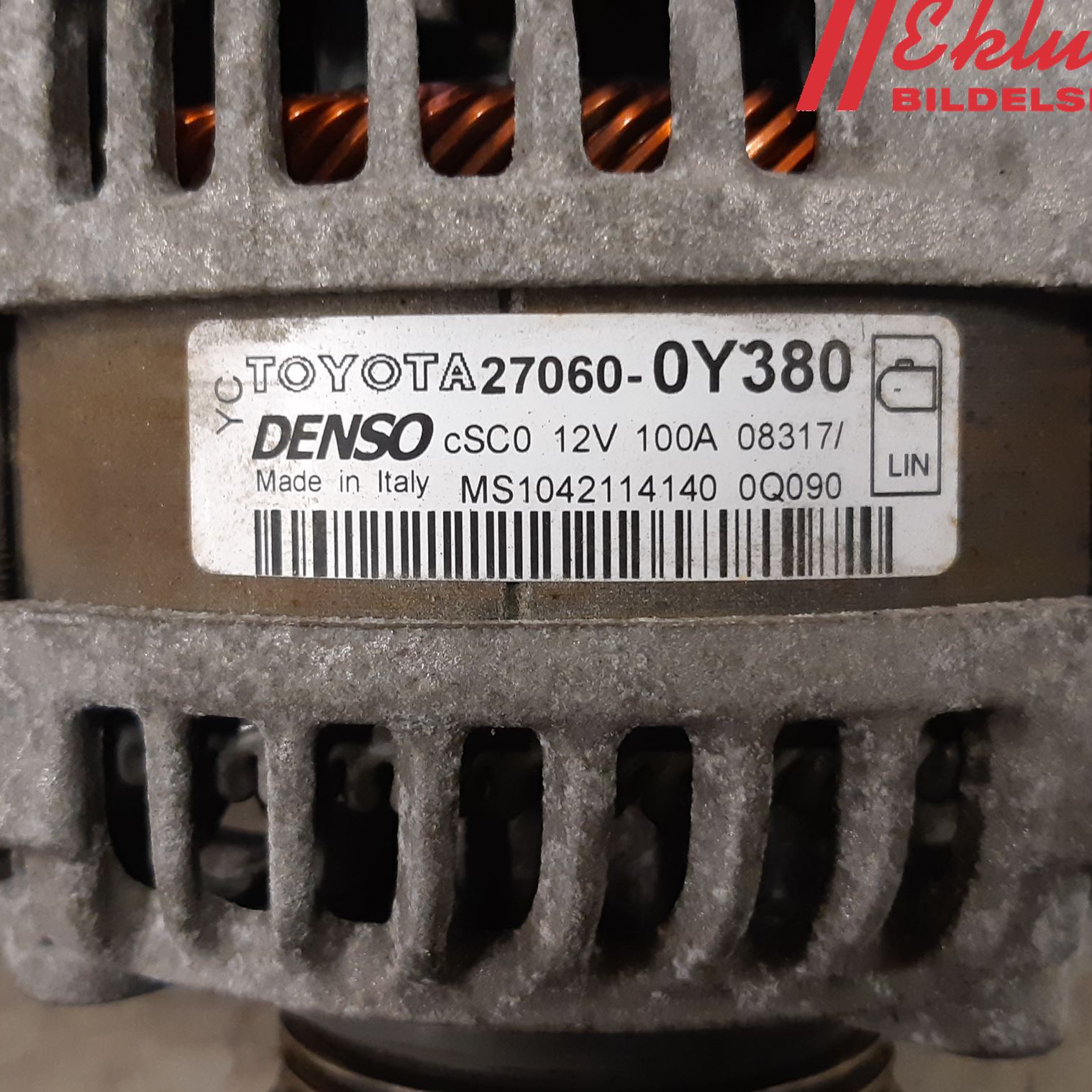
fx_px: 1106
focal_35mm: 31
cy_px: 542
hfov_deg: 52.5
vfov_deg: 52.5
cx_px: 501
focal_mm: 3.93
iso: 200
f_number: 1.7
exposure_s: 1/50
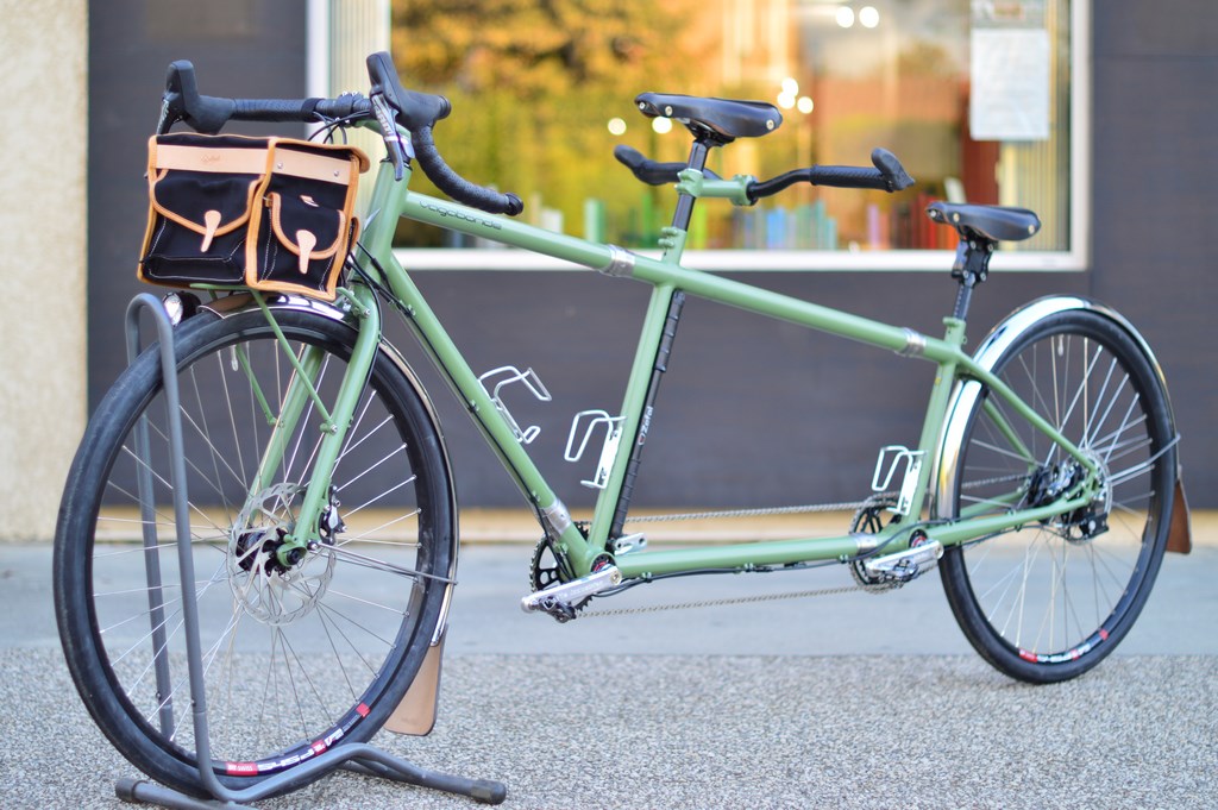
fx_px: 2535
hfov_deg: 27.0
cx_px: 609
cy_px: 405
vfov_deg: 18.2
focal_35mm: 75
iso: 100
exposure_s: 1/250
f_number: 1.4
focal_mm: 50
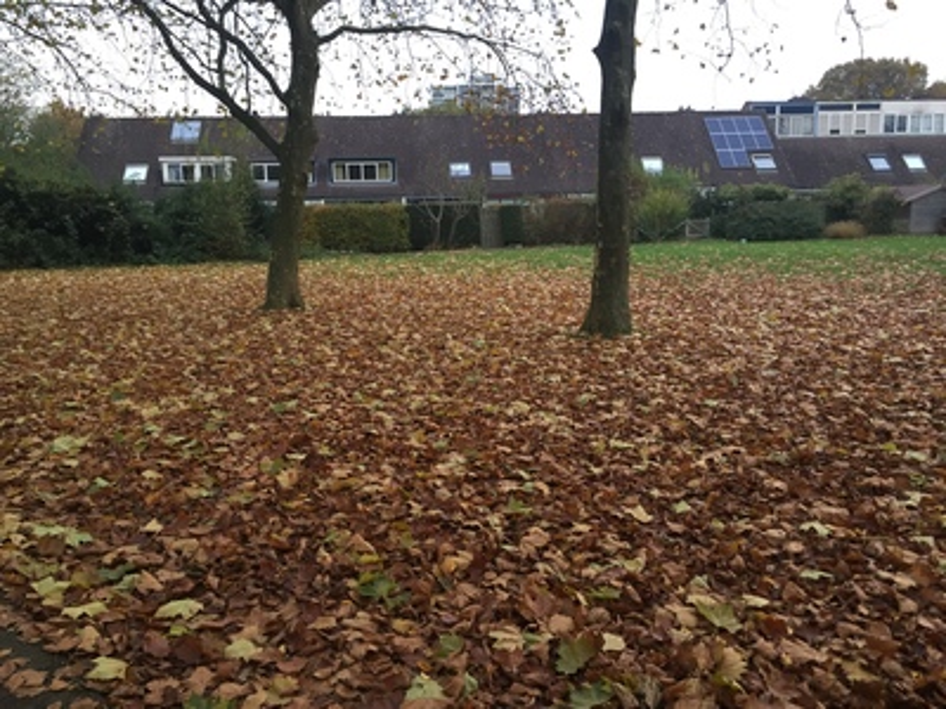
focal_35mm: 29
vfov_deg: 48.2
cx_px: 473
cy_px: 354
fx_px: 793
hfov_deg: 61.7
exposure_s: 1/33
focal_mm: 4.15
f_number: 2.2
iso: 32
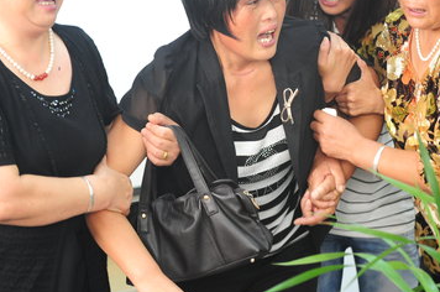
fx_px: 1647
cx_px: 310
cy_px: 90
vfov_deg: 10.1
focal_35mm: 135
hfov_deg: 15.2
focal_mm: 80
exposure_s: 1/80
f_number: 5
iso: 2500
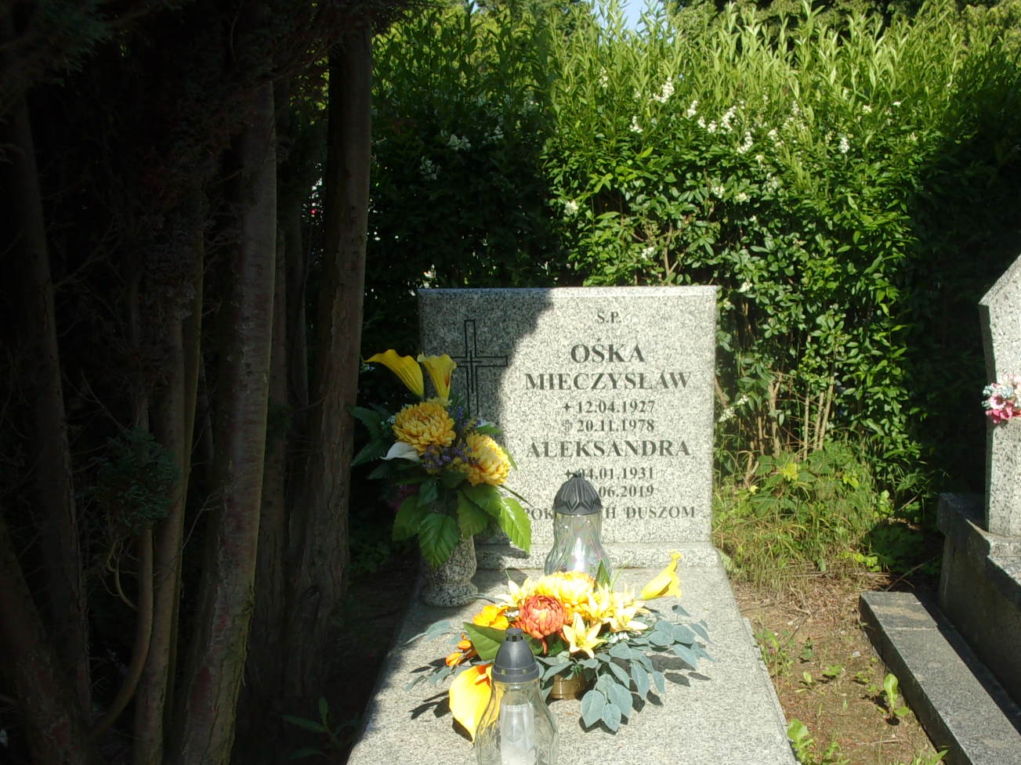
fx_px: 1298
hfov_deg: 42.8
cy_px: 574
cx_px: 602
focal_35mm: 44
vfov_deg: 32.3
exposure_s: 1/70
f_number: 10.8
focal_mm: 5.1
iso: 80
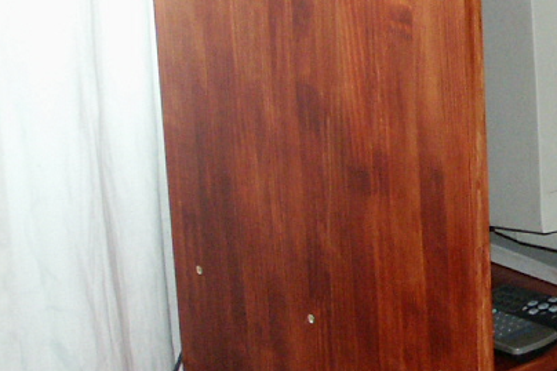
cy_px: 156
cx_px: 660
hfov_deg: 14.6
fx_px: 2103
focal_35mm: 136
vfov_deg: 10.1
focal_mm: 8.57
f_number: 2.8
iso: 200
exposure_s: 1/45
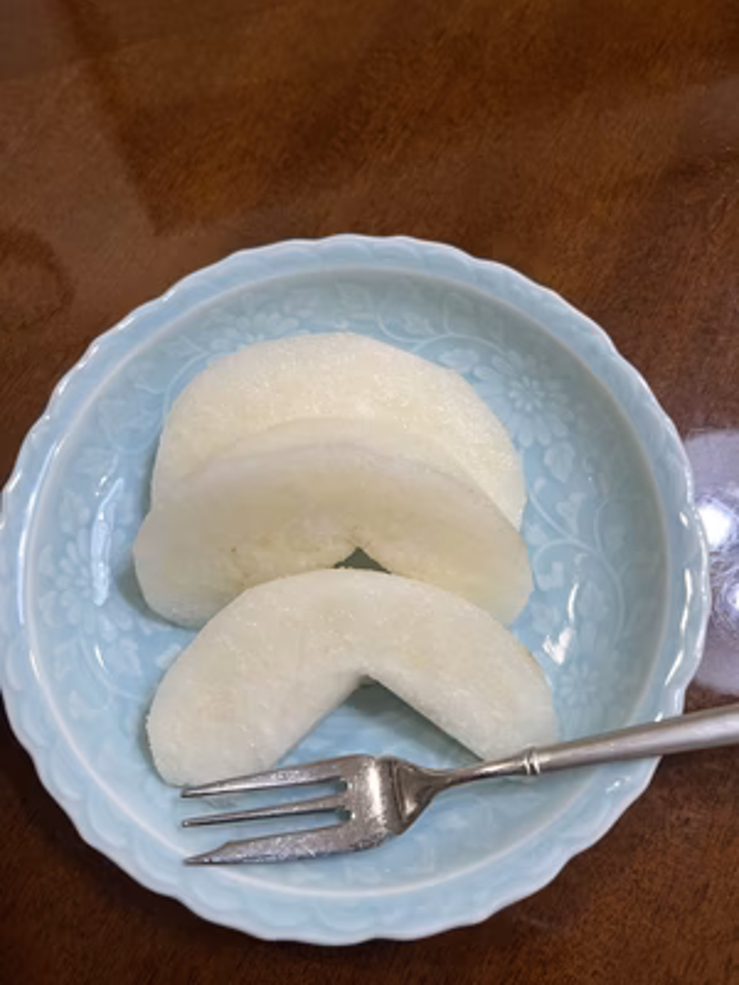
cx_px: 370
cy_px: 492
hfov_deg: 53.1
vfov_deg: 67.3
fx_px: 740
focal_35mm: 26
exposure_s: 1/50
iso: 80
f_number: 1.6
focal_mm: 5.1
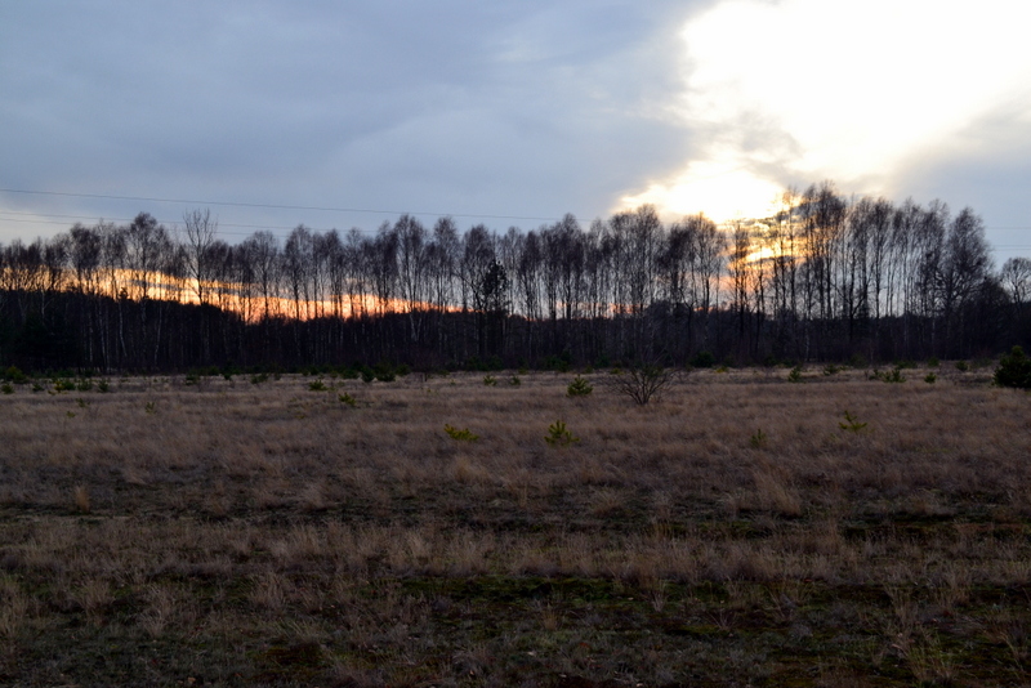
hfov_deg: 46.4
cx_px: 516
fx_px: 1203
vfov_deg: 31.9
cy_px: 344
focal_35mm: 42
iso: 400
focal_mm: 28
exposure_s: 1/100
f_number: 9
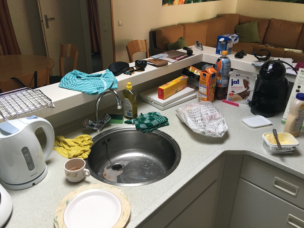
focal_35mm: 29
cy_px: 114
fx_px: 255
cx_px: 152
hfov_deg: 61.7
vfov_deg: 48.2
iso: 40
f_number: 2.2
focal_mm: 4.15
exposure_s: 1/33
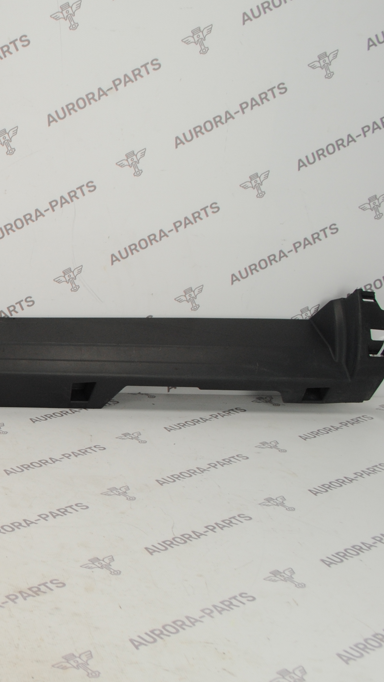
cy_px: 357
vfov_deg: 39.2
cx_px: -207
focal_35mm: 53
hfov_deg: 19.5
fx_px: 959
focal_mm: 18
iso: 200
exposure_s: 1/20
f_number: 6.3
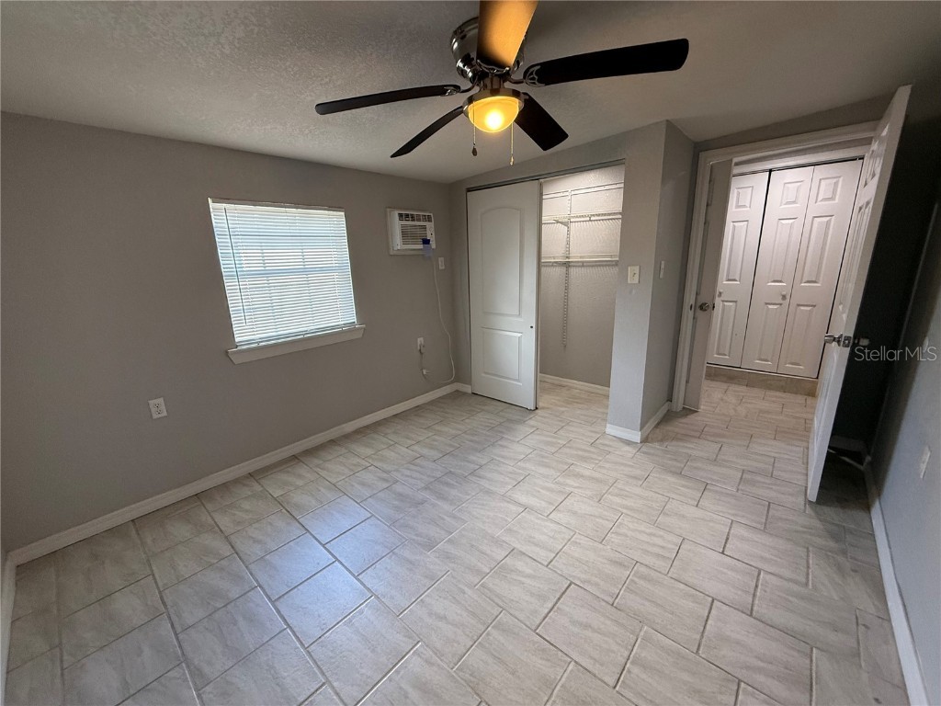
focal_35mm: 14
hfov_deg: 102.1
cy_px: 353
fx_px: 381
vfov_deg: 85.7
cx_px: 470
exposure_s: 1/120
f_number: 2.2
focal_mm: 2.22
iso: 250
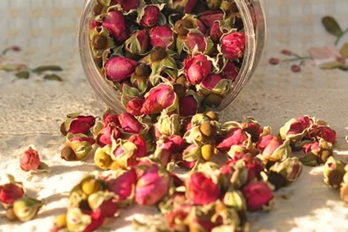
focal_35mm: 111
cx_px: 162
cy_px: 116
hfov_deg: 18.4
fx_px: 1073
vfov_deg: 12.3
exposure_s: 1/200
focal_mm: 50
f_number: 8
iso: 1600
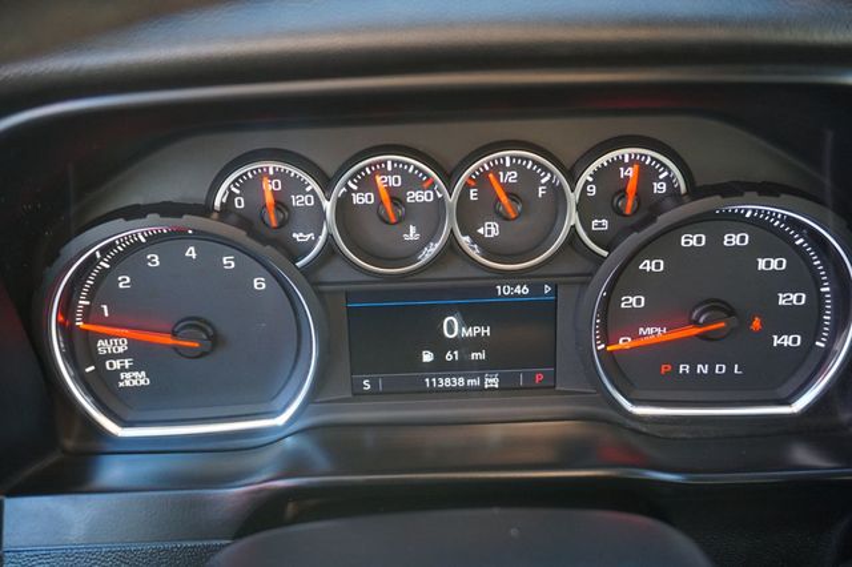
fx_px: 816
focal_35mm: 34
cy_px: 284
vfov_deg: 38.3
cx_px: 426
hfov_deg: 55.1
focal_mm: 23
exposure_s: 1/60
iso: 800
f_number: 4.5
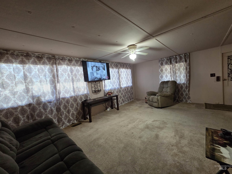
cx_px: 116
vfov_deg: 89.9
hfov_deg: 106.2
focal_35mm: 13
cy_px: 87
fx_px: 87
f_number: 2.2
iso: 500
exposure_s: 1/60
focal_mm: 2.2
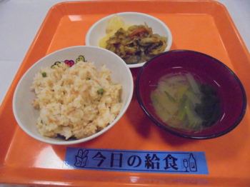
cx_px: 125
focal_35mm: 26
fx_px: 188
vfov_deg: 53.0
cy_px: 94
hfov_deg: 67.3
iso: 1600
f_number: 3.5
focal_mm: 4.6
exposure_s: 1/250
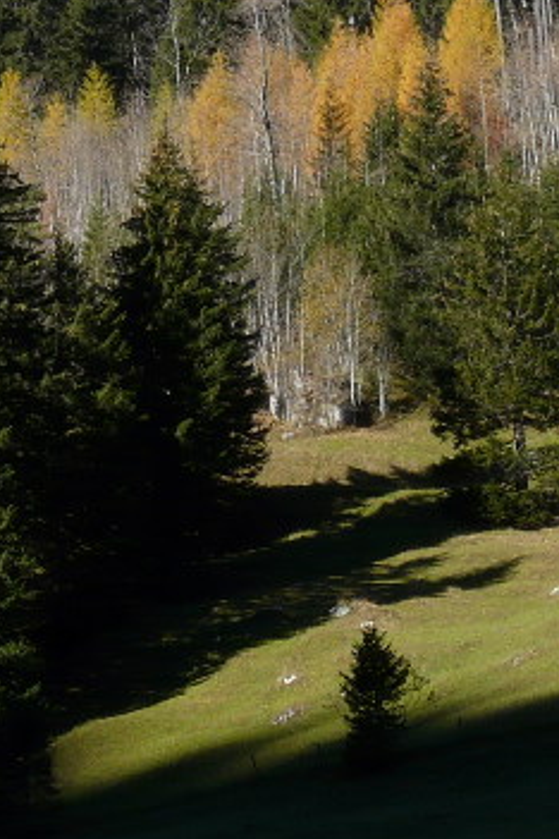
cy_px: -36
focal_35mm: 246
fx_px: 5729
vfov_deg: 8.3
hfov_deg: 5.6
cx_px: -12
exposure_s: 1/160
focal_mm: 13.3
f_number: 6.3
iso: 100
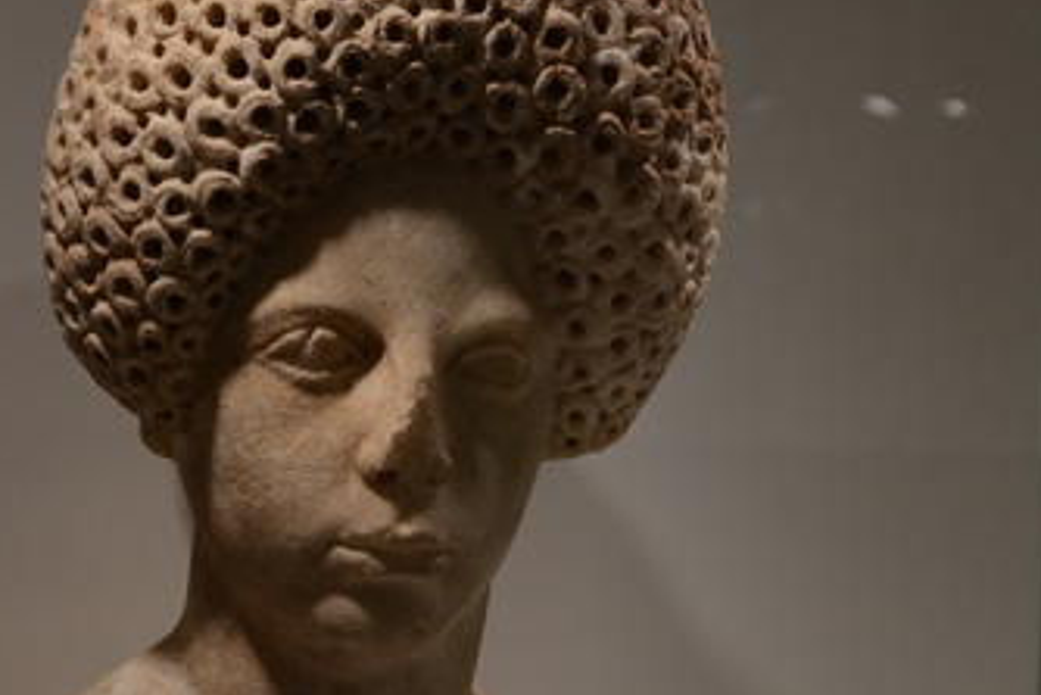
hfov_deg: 15.6
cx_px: 399
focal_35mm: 131
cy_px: 770
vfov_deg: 10.4
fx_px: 3790
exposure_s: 1/80
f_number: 6.3
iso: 1000
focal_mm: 44
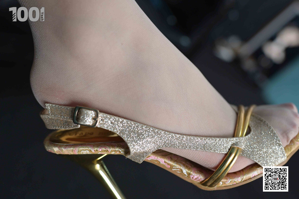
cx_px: 150
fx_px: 291
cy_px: 100
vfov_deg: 37.9
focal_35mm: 35
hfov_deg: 54.4
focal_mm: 35
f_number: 3.5
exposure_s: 1/160
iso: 800
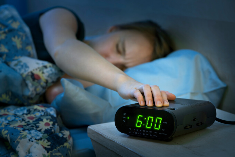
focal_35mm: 105
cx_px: 118
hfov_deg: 19.5
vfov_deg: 13.0
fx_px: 685
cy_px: 78
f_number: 5.6
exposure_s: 1
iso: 200
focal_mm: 105
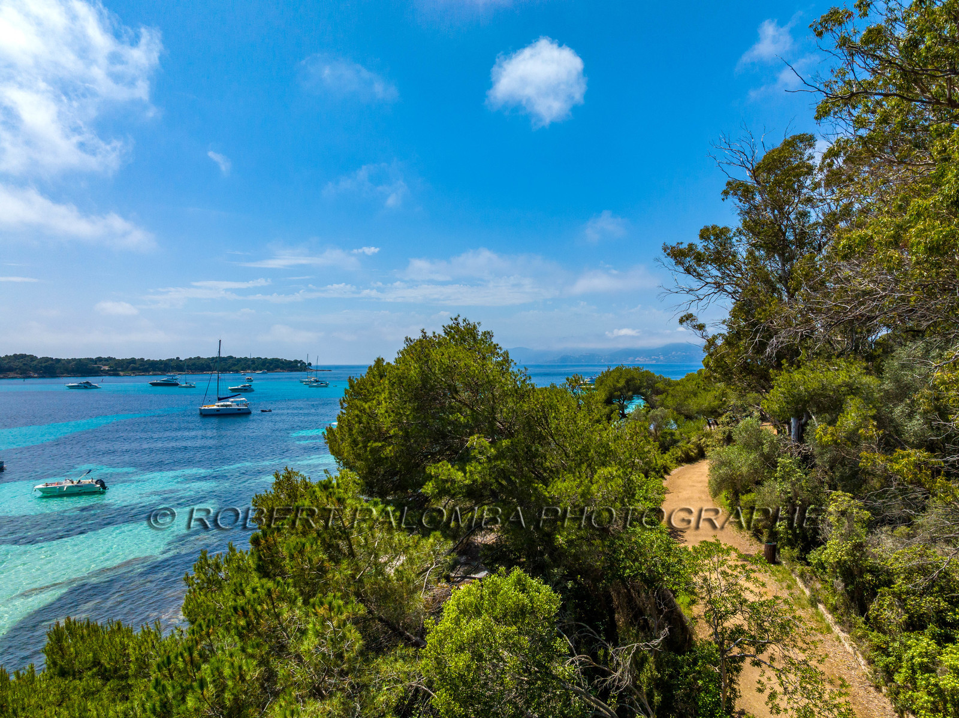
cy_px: 359
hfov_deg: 71.6
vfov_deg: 56.8
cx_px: 480
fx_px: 664
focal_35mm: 24
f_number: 8
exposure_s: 1/640
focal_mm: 12.3
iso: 200
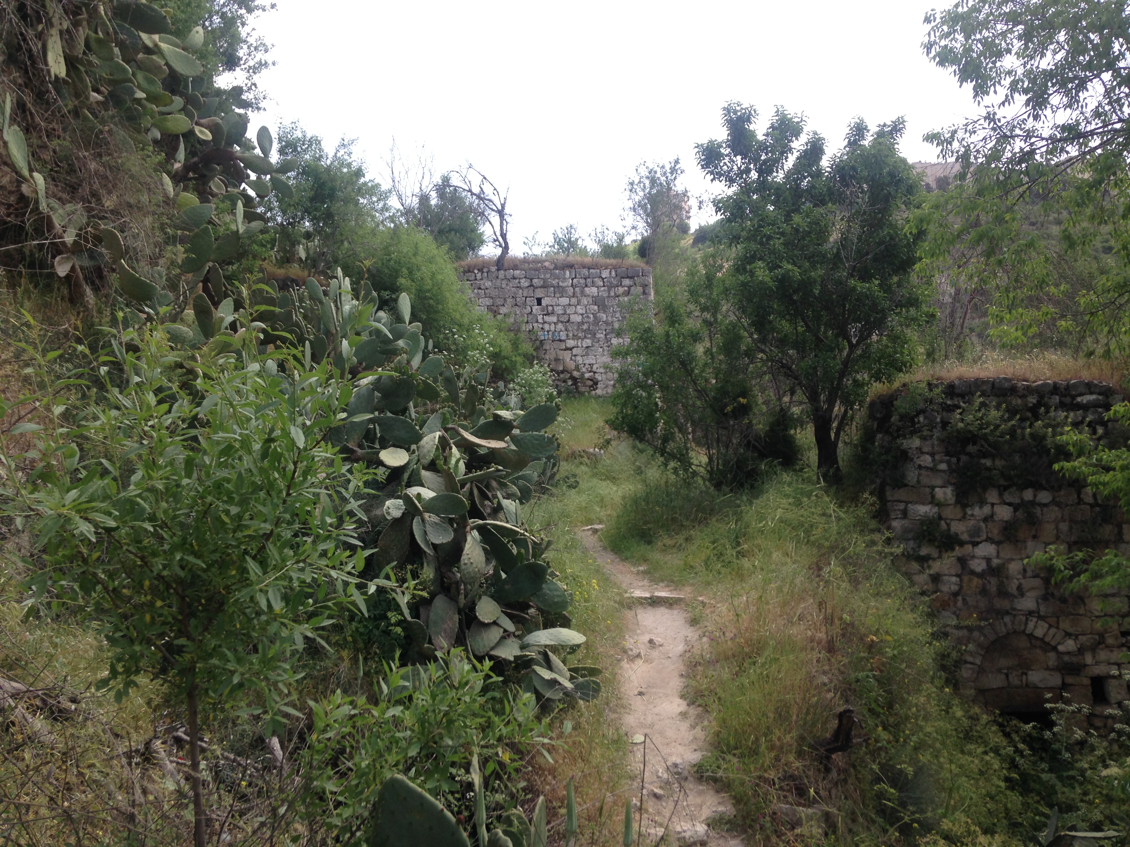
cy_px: 424
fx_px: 1077
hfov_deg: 55.4
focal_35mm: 33
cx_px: 565
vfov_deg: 42.9
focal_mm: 4.12
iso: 50
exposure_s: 1/645
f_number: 2.4
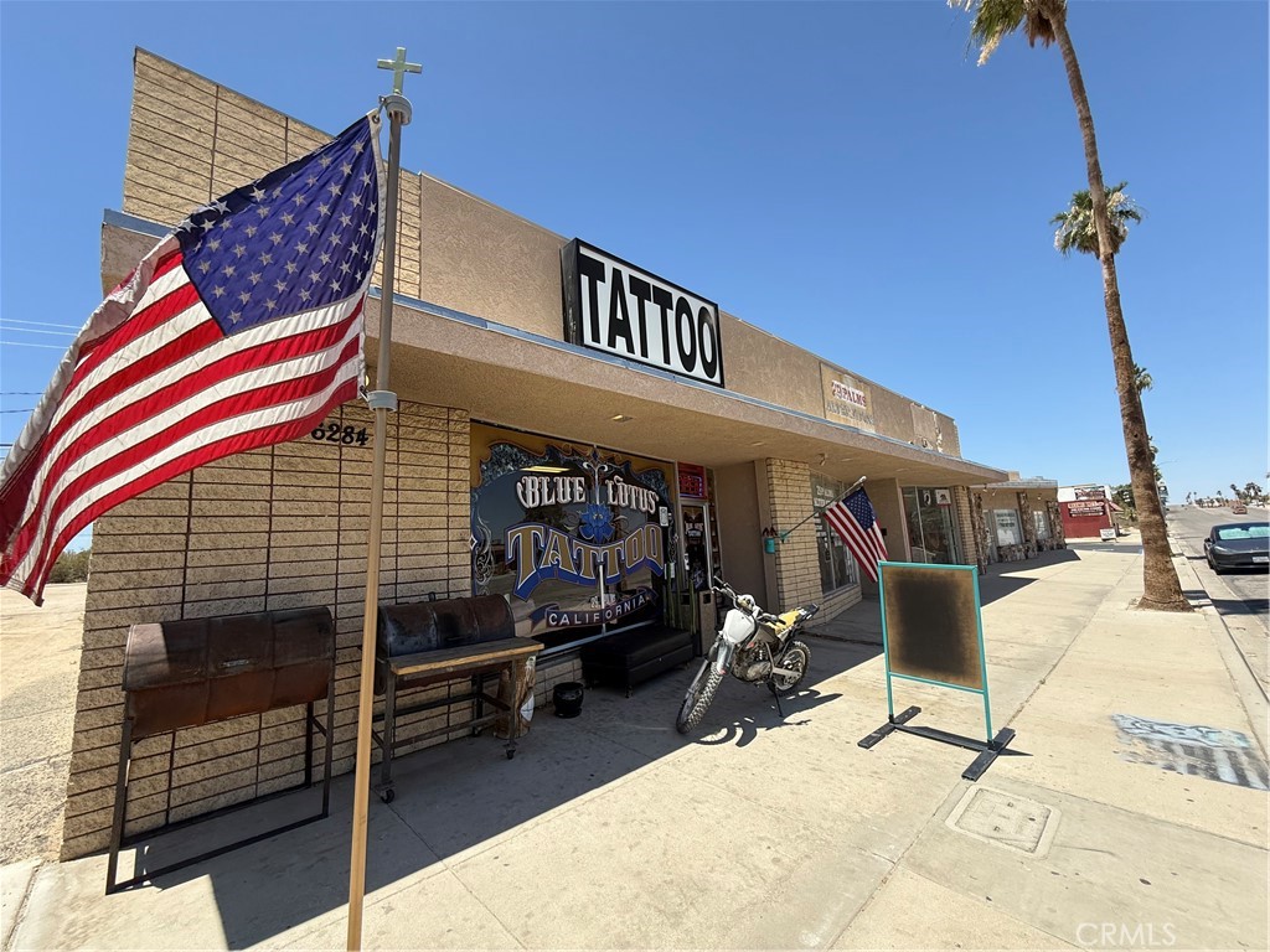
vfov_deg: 85.7
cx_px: 635
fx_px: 514
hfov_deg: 102.1
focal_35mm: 14
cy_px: 476
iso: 50
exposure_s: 1/955
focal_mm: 2.22
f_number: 2.2
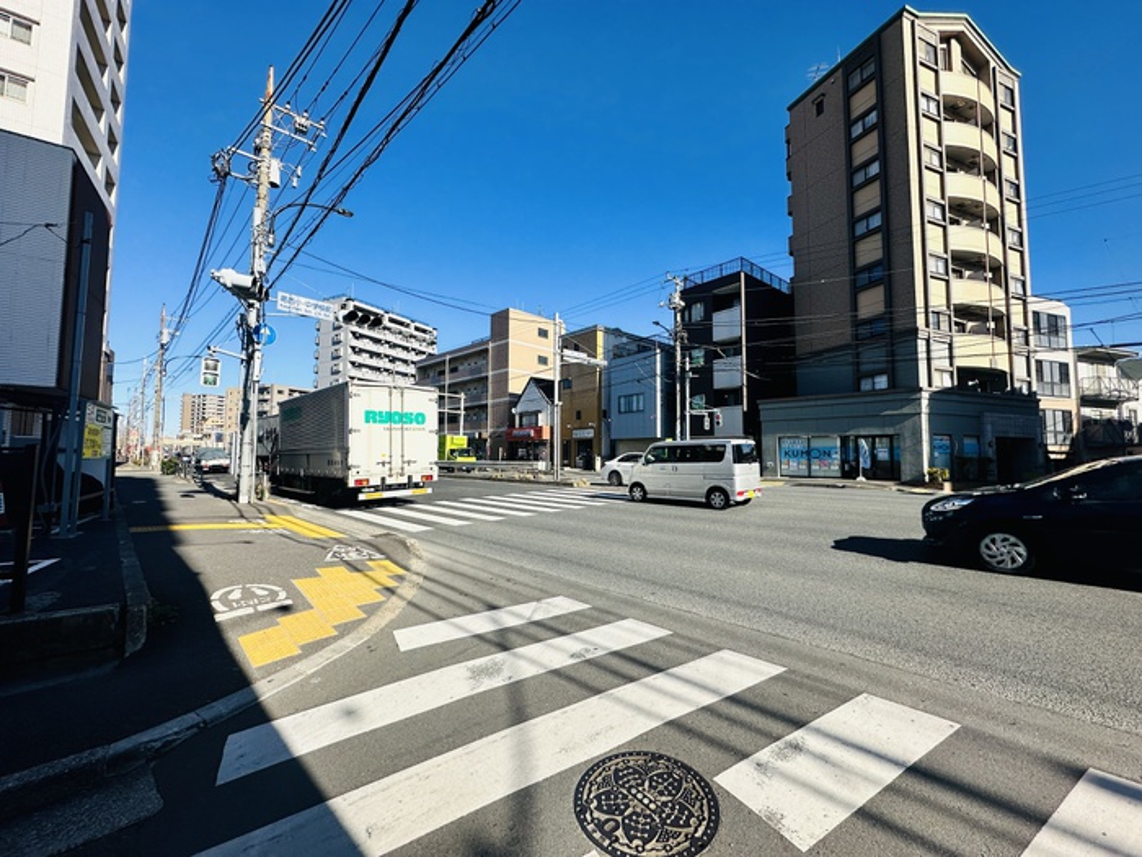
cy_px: 428
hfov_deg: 102.1
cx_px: 571
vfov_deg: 85.7
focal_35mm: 14
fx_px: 462
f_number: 2.2
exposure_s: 1/1618
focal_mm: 2.22
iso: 40
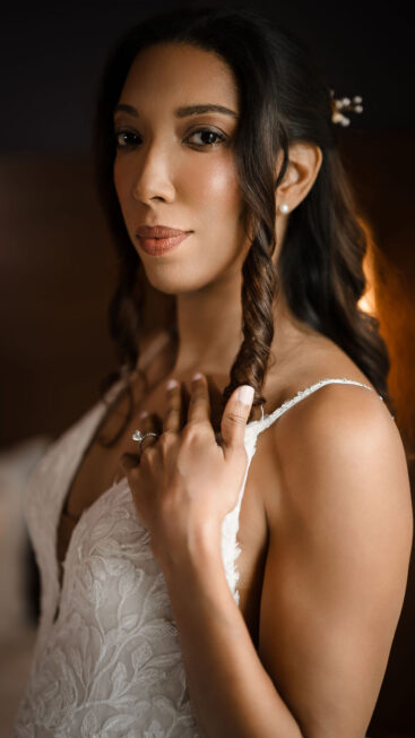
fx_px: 1036
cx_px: 213
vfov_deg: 39.2
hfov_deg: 22.6
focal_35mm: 53
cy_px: 367
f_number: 1.2
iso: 64
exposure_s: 1/200
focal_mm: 50
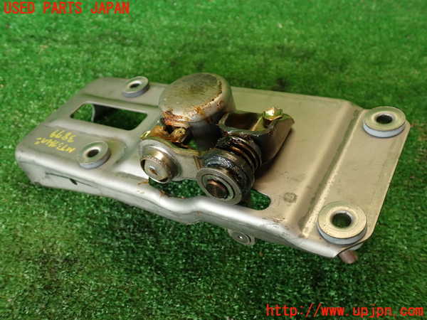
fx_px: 395
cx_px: 214
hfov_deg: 56.8
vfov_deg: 44.2
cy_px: 160
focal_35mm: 32
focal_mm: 5.79
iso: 200
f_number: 2.4
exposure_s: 1/50
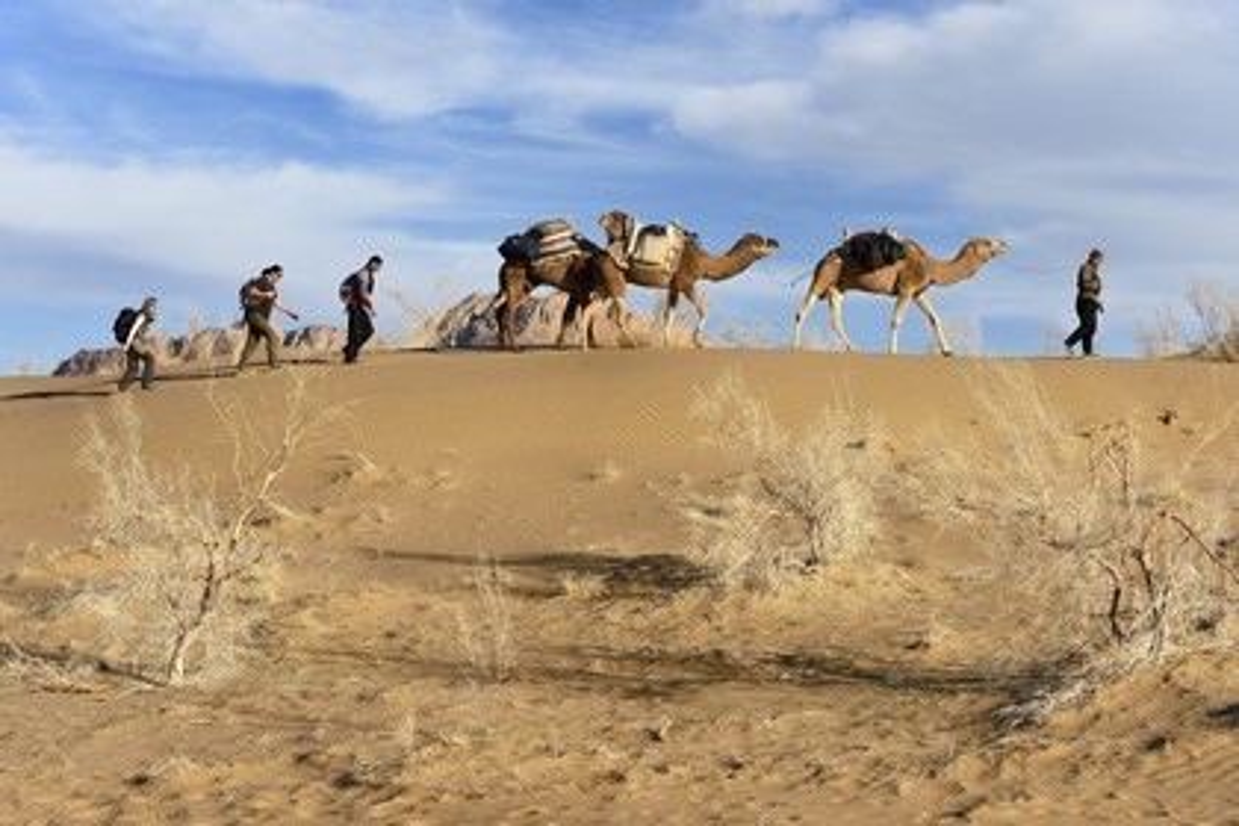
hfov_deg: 28.8
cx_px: 620
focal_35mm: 70
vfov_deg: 19.5
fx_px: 2409
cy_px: 413
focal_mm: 70
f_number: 10
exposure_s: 1/400
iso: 200
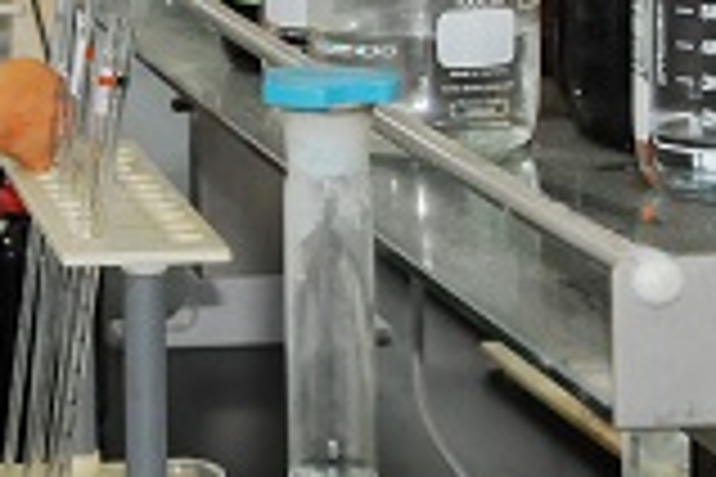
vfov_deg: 9.2
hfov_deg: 13.2
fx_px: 2923
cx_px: -347
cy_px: -144
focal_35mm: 147
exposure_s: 1/160
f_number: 4
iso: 900
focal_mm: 26
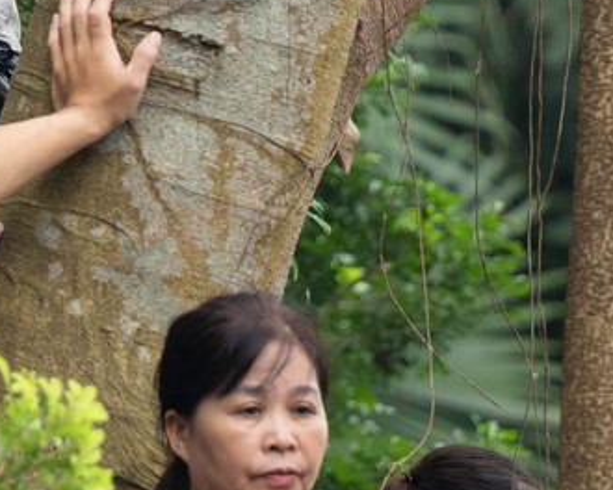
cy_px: -424
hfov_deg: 2.1
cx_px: -308
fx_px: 17018
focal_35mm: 938
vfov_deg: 1.6
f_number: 3.5
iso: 400
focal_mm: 165
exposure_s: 1/320
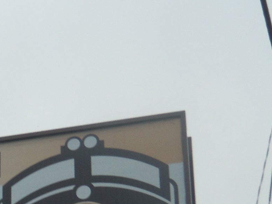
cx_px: -74
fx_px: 1021
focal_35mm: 130
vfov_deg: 11.2
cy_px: 245
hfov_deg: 14.6
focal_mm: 8.7
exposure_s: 1/125
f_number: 4.6
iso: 64
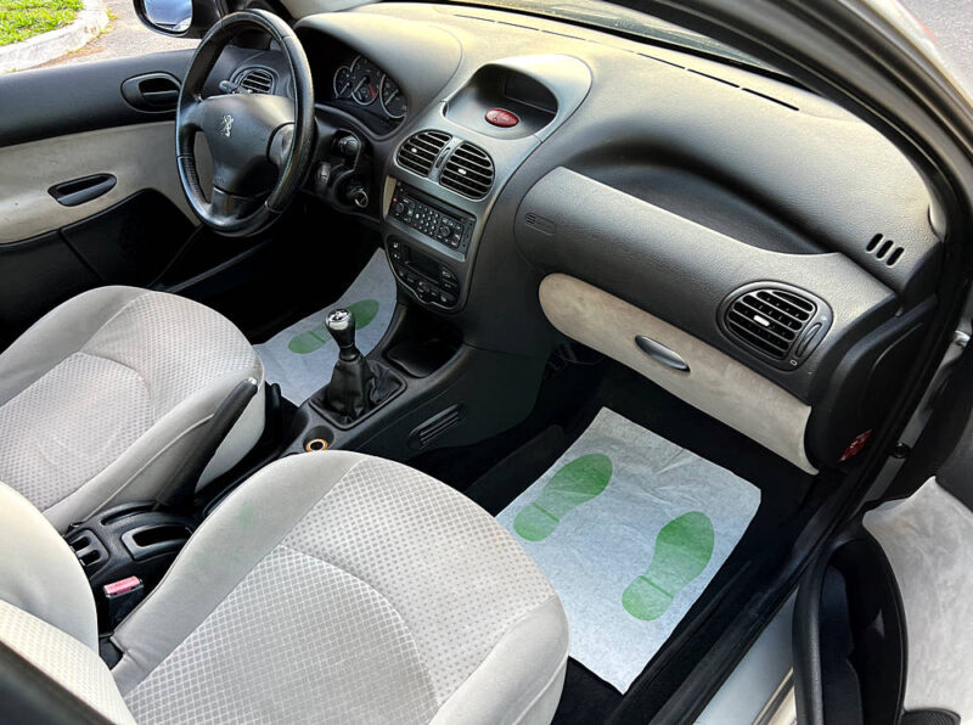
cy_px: 362
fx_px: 729
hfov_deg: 67.4
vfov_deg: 52.9
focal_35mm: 26
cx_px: 486
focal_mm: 5.7
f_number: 1.5
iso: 64
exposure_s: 1/121
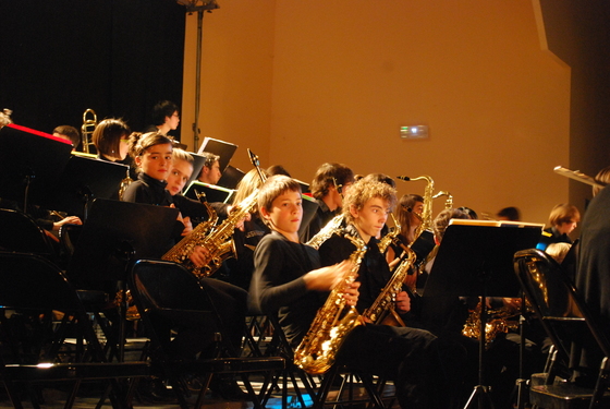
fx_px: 1171
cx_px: 305
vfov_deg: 19.8
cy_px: 204
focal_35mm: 69
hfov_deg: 29.2
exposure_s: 1/8
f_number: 5.3
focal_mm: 46
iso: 1600
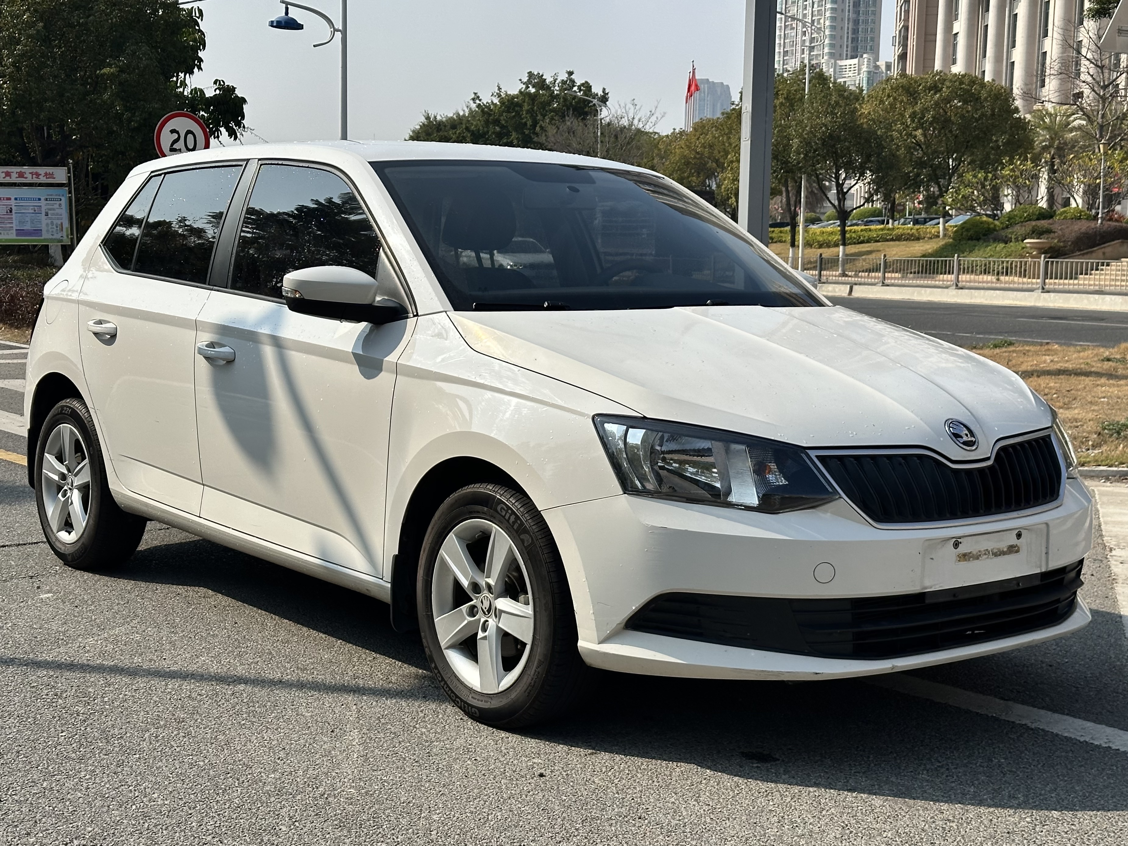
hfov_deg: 39.7
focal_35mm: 48
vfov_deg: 30.3
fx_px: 1564
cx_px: 564
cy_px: 423
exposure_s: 1/5556
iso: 64
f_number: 1.78
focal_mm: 6.86
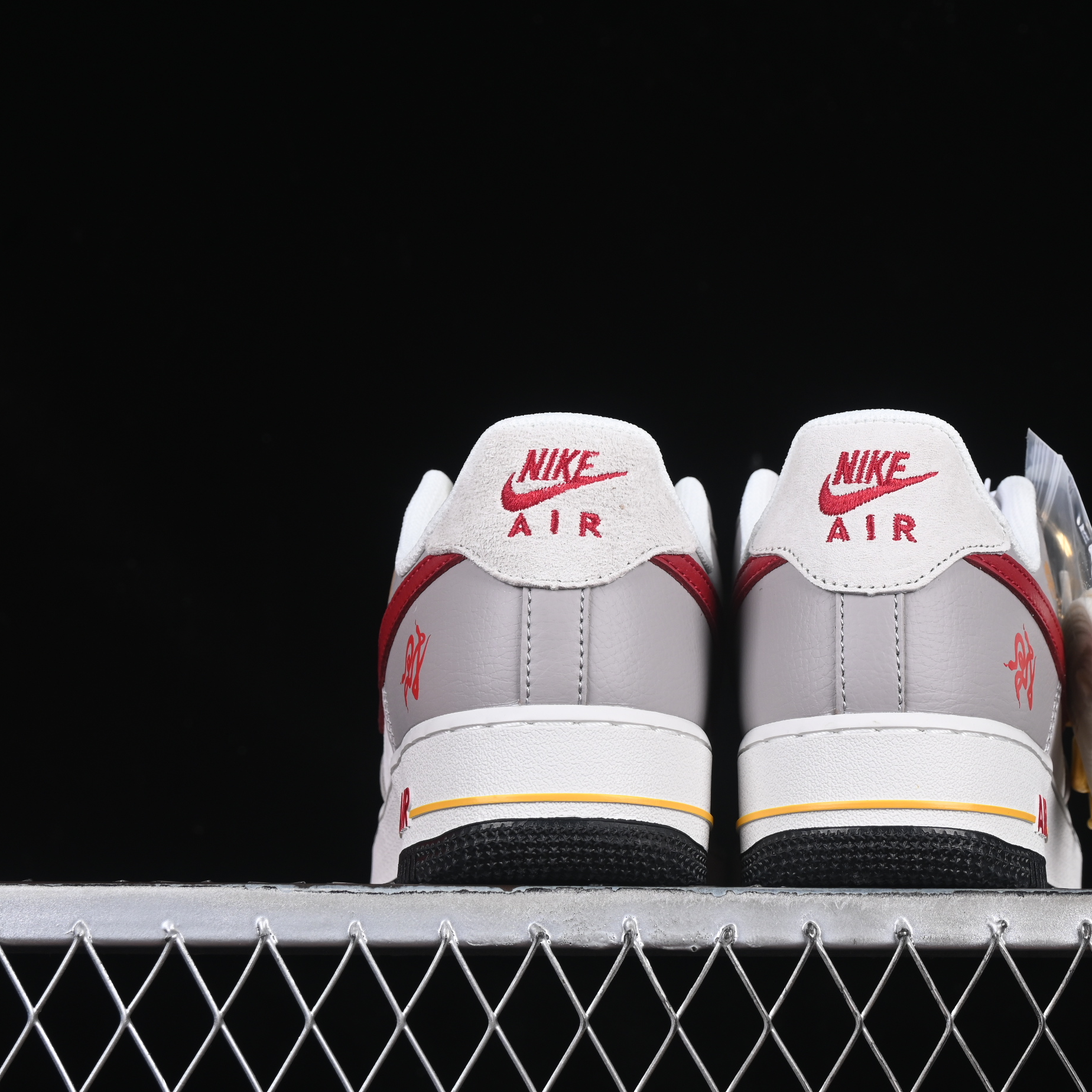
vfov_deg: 18.1
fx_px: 3426
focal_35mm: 96
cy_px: 545
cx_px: 740
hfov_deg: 18.1
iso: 160
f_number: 8
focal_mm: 50
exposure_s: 1/80
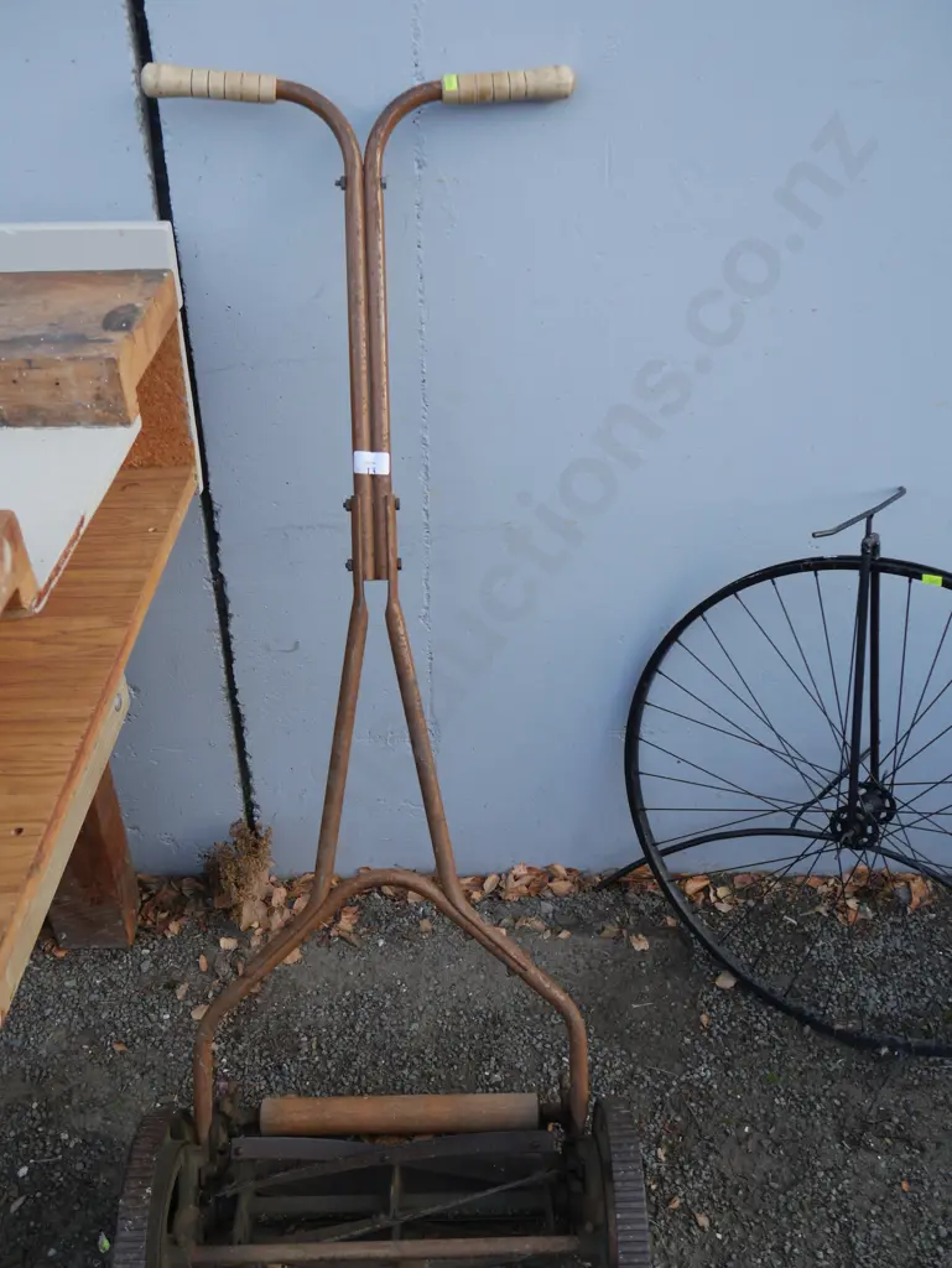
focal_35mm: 32
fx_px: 1172
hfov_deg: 44.2
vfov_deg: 56.8
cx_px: 476
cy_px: 634
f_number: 4.5
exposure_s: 1/160
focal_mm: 16
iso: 200
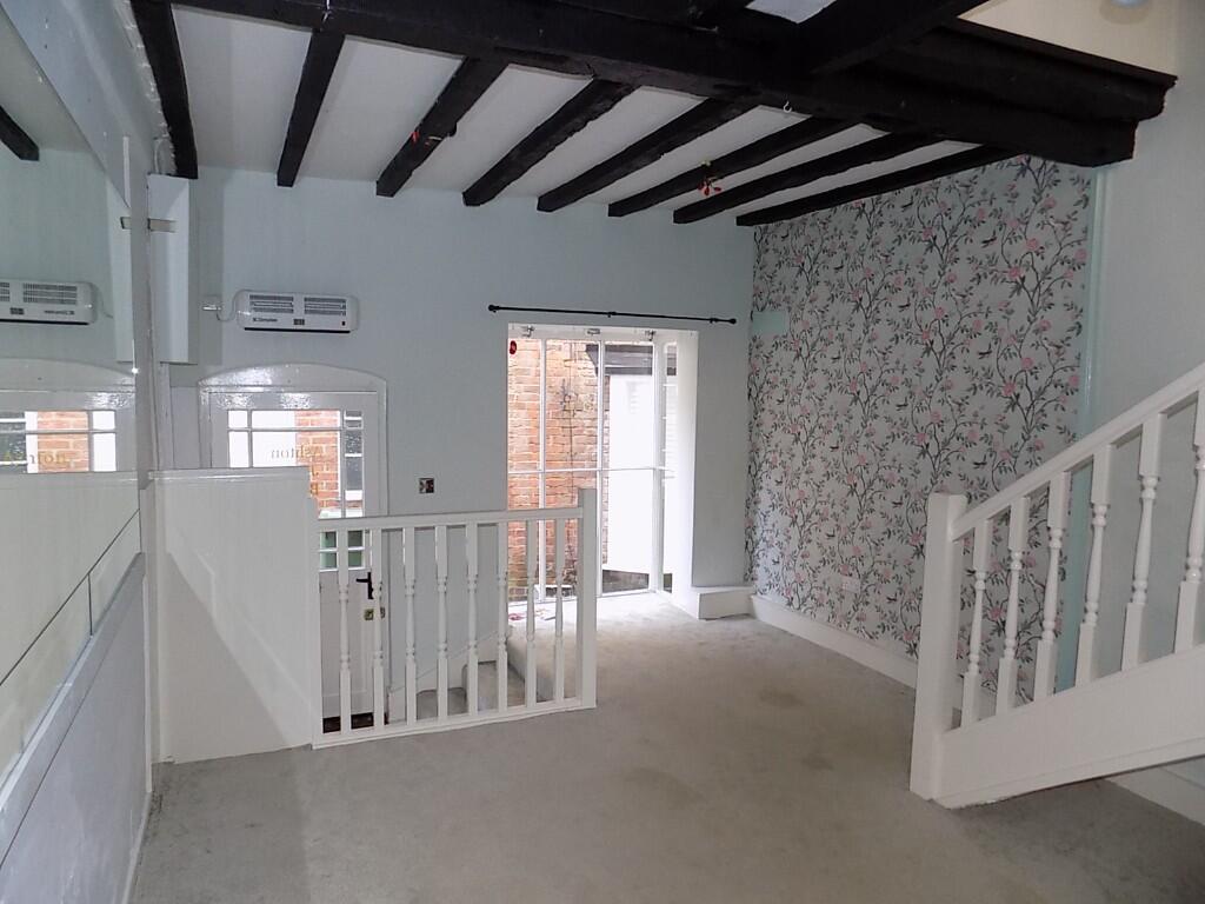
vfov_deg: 58.9
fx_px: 801
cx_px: 602
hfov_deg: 73.9
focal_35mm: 23
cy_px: 452
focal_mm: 4
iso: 220
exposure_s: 1/30
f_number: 3.1
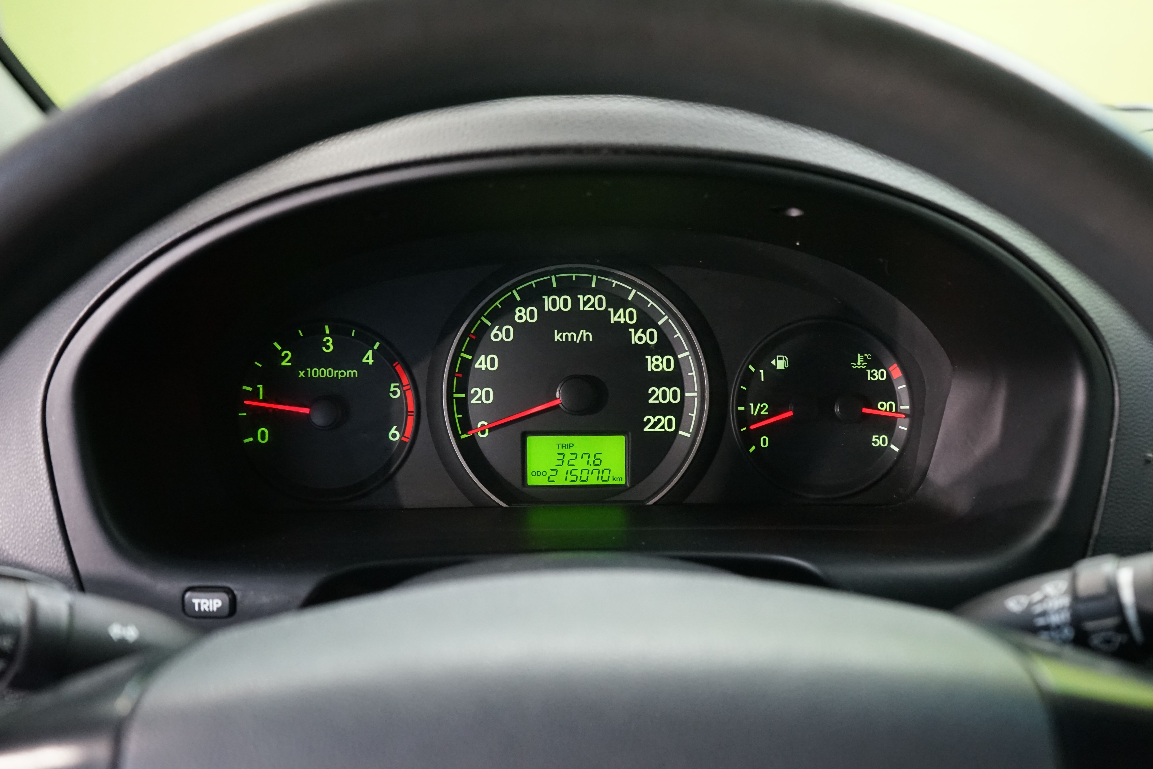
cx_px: 576
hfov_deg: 53.1
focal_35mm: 36
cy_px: 384
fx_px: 1153
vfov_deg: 36.9
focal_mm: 36
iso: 3200
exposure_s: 1/25
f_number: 5.6
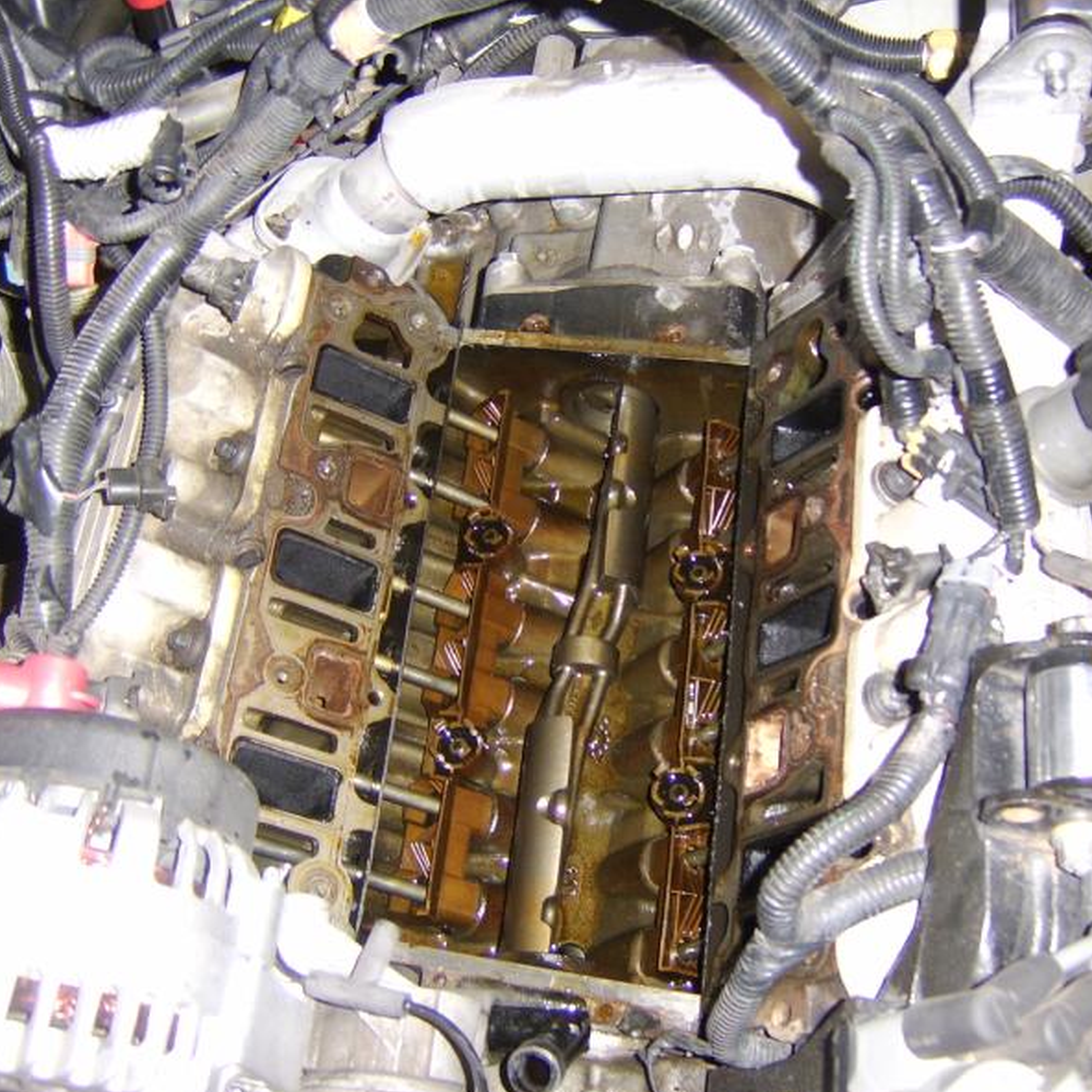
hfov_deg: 44.8
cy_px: 552
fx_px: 1321
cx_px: 638
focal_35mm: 37
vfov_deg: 44.9
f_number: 2.7
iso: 141
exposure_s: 1/30
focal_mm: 8.13
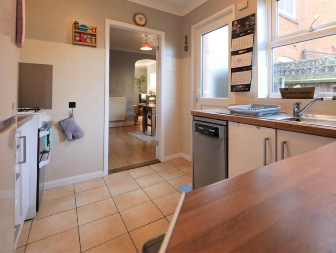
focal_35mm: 18
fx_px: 175
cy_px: 91
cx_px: 206
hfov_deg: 86.3
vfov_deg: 70.2
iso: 800
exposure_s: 1/60
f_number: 4
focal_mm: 7
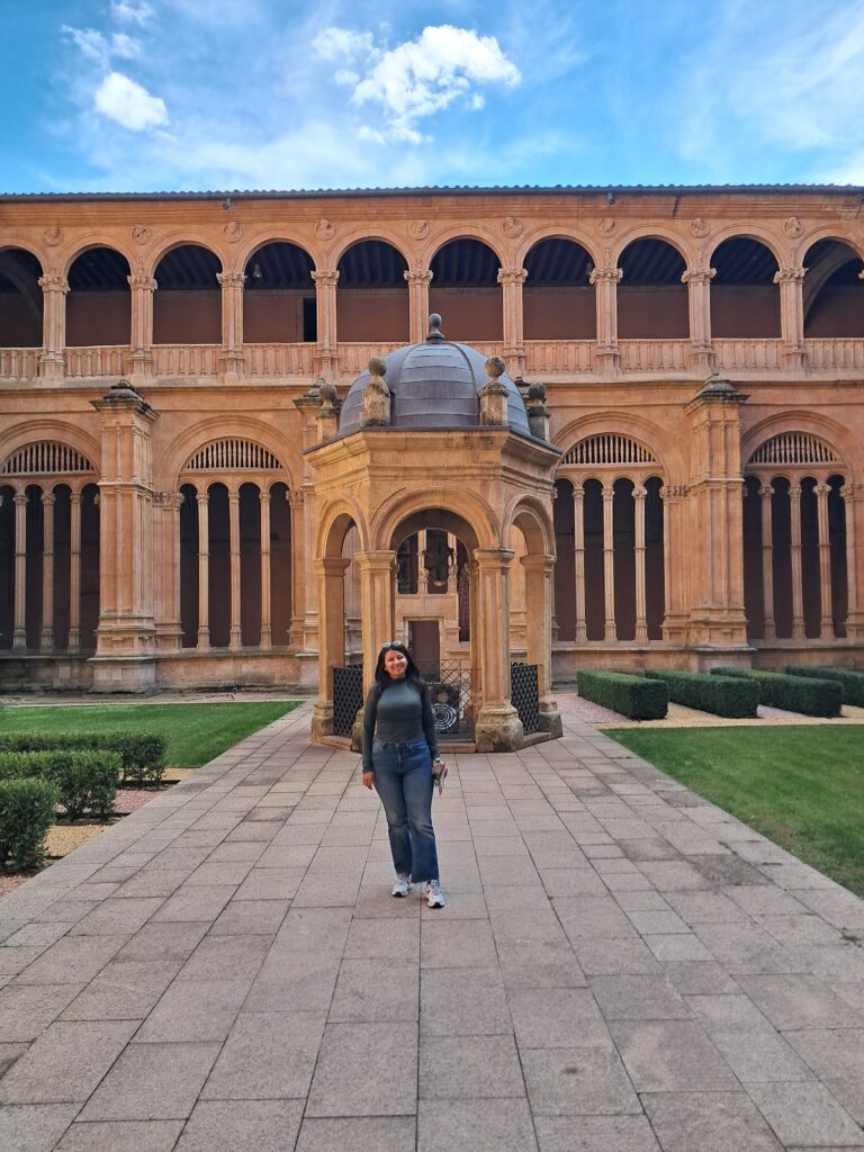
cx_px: 432
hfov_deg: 51.4
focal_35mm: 27
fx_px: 899
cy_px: 576
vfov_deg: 65.3
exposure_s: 1/123
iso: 50
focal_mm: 4
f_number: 1.8
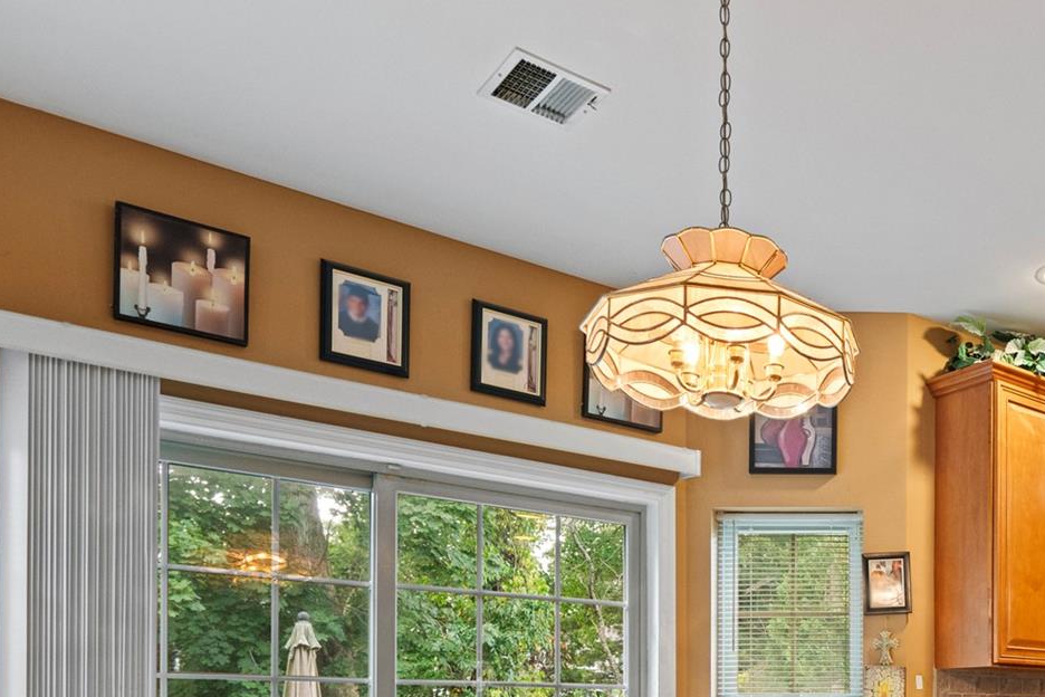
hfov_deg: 48.6
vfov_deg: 34.1
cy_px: 718
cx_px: 941
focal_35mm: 35
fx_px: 1016
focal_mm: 16
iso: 1250
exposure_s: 1/10
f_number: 5.6
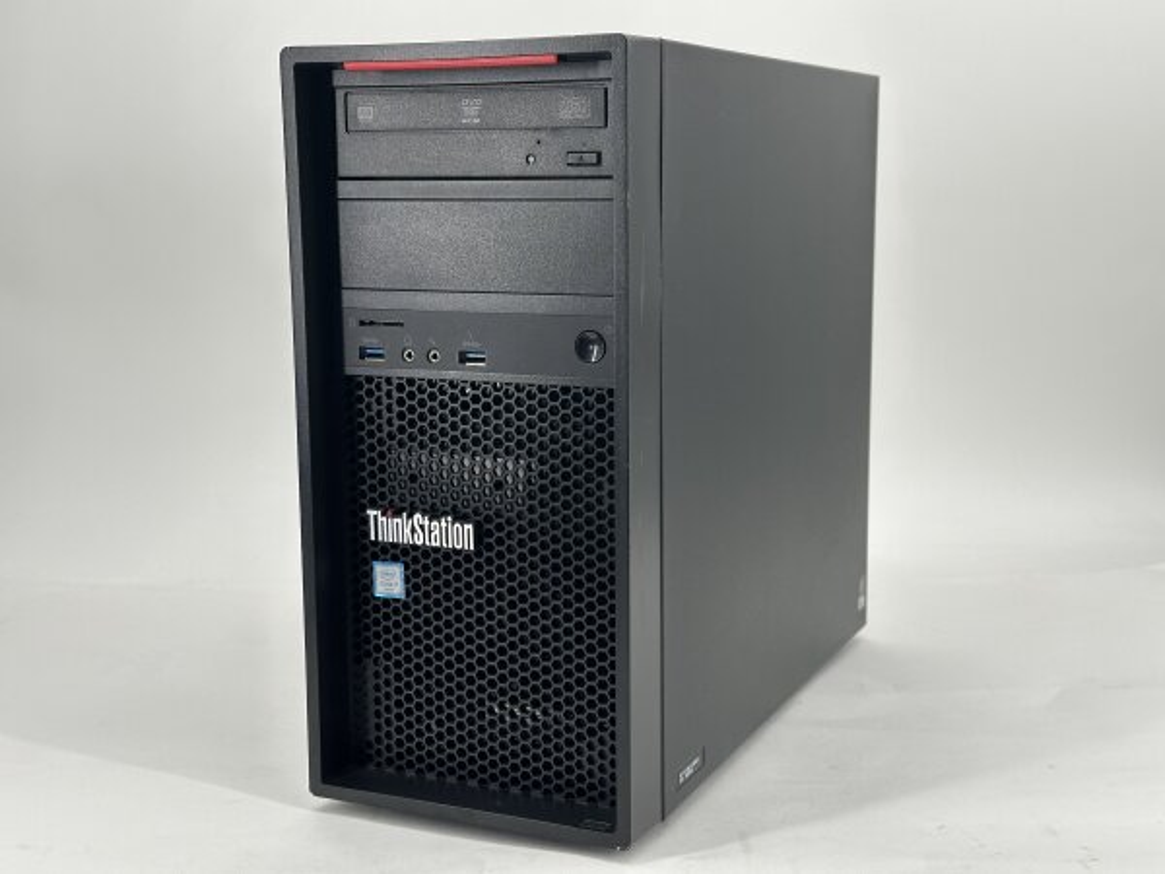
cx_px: 582
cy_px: 437
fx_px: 1615
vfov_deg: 30.3
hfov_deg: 39.7
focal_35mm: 48
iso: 64
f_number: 1.78
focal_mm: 6.86
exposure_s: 1/257
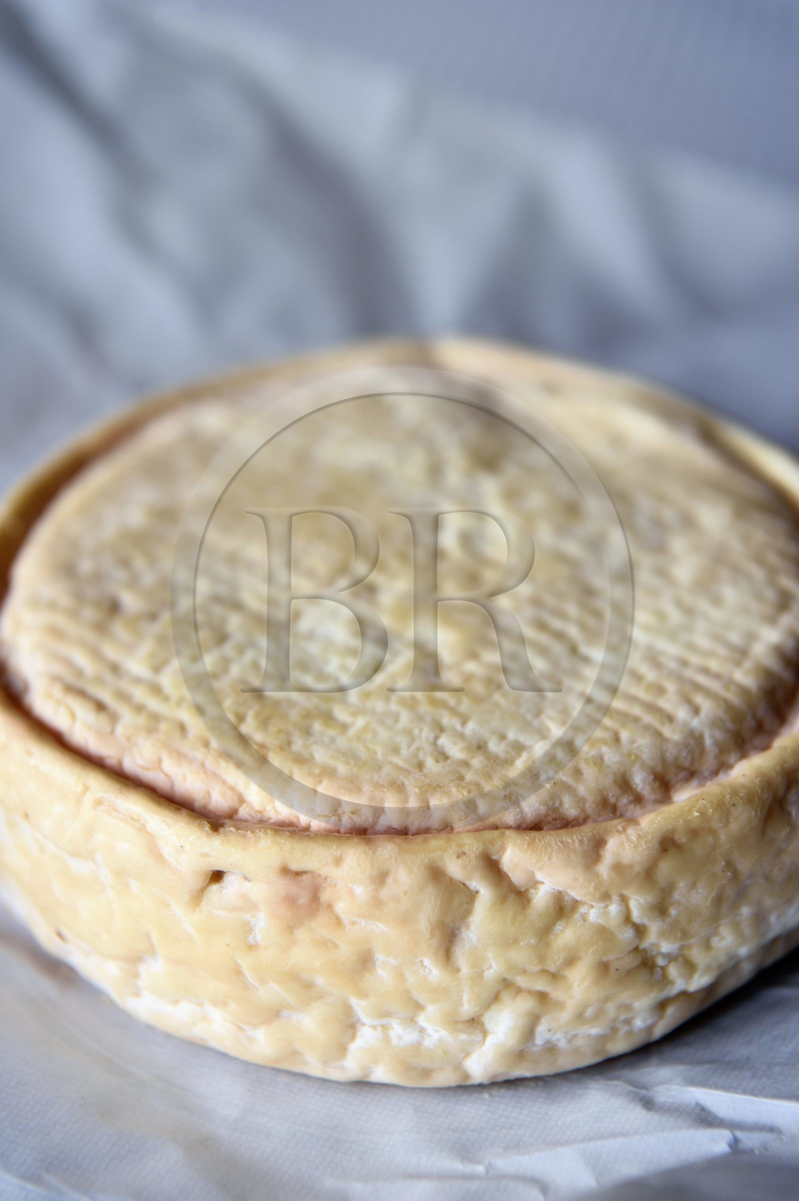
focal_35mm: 70
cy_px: 600
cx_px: 400
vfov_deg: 28.9
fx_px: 2333
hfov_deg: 19.4
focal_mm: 70
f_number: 6.3
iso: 200
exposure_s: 1/25
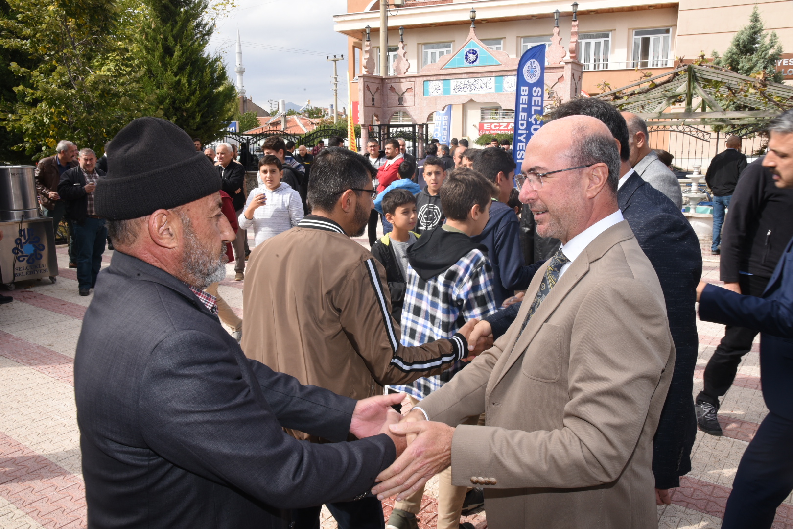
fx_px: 661
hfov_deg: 61.9
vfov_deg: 43.6
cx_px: 396
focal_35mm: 30
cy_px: 264
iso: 800
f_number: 22
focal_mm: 30
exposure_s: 1/125
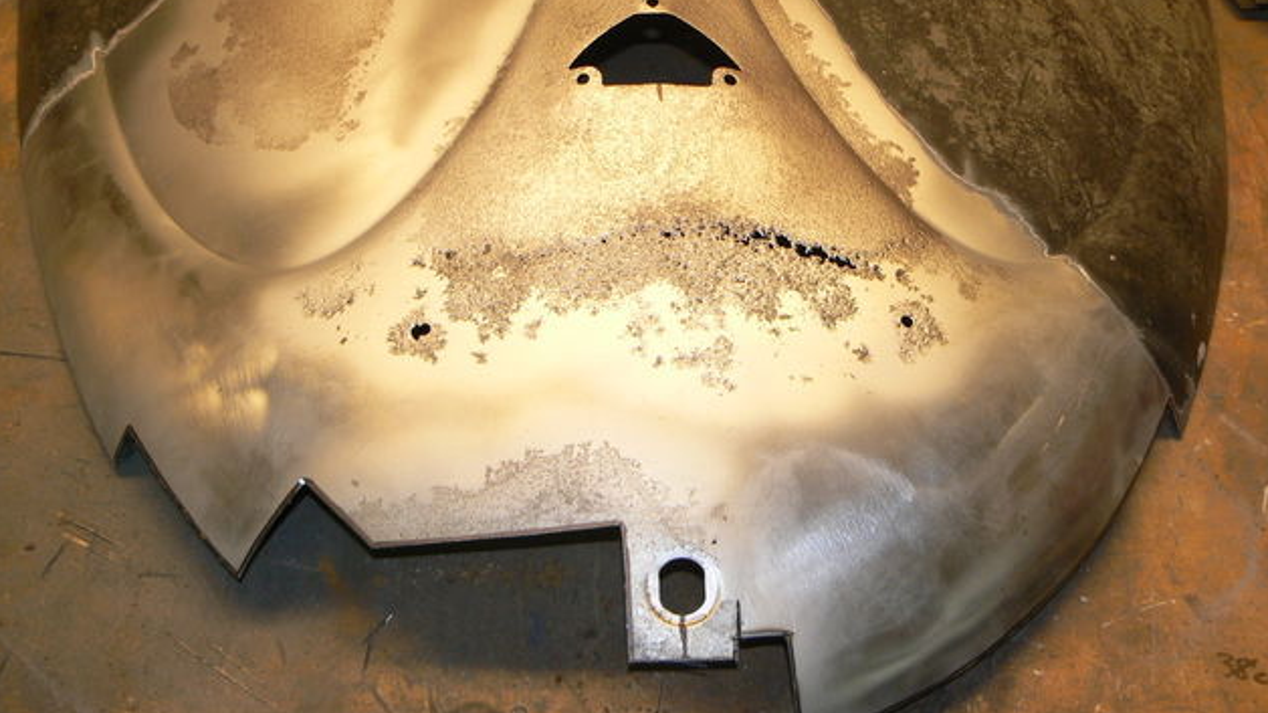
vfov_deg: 29.7
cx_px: 626
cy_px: 313
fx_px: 1345
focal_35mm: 40
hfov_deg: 50.5
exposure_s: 1/30
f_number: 2.8
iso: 100
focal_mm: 6
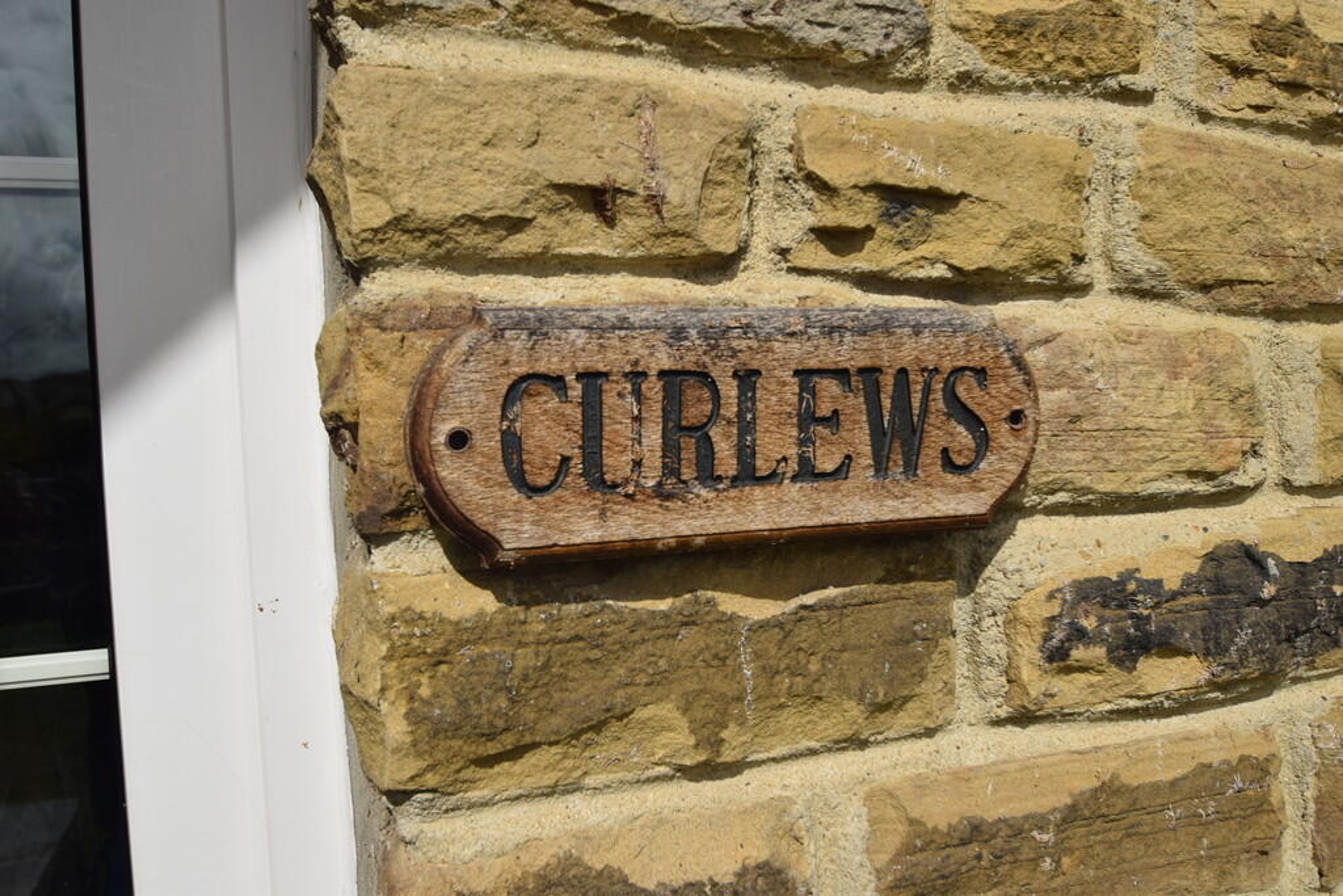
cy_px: 448
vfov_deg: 45.7
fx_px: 1063
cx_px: 672
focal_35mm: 28
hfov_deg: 64.5
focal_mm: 19
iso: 200
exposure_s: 1/1000
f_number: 10
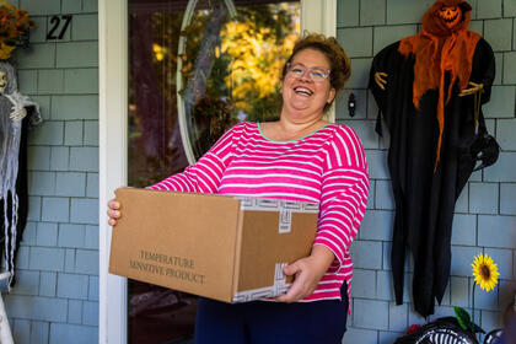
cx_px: 258
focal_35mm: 35
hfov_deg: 54.4
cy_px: 172
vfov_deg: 37.9
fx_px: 502
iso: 1250
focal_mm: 35
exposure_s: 1/250
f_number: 2.8
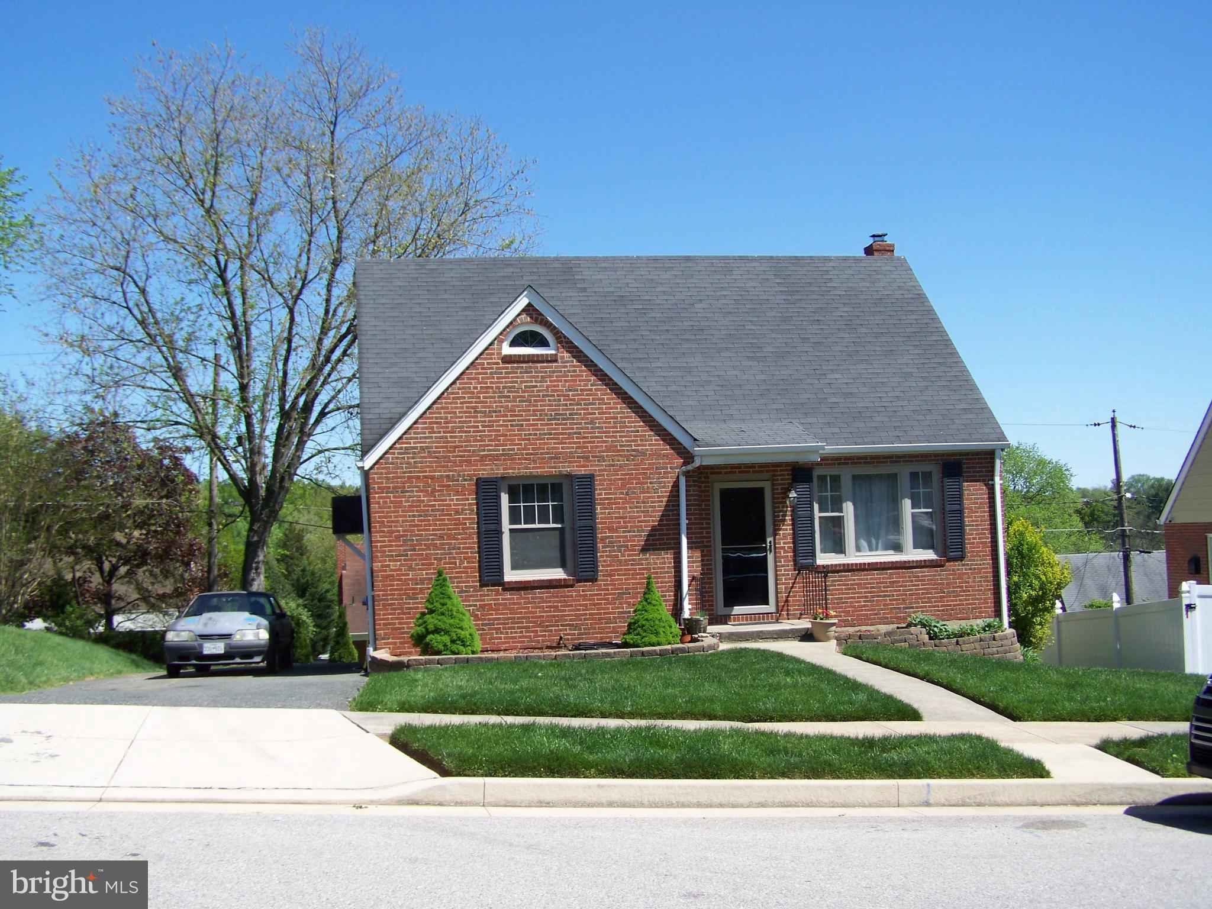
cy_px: 454
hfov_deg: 49.0
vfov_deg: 37.7
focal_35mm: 38
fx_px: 1330
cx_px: 606
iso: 64
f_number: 4
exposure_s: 1/400
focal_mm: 6.3
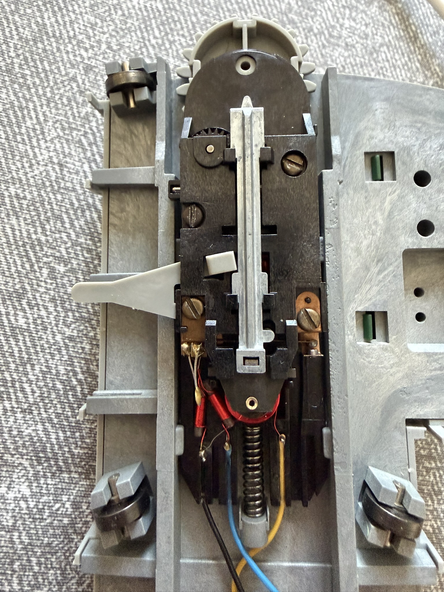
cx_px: 222
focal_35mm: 24
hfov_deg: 56.8
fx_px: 410
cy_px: 296
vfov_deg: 71.6
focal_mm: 2.22
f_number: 2.2
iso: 800
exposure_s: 1/60
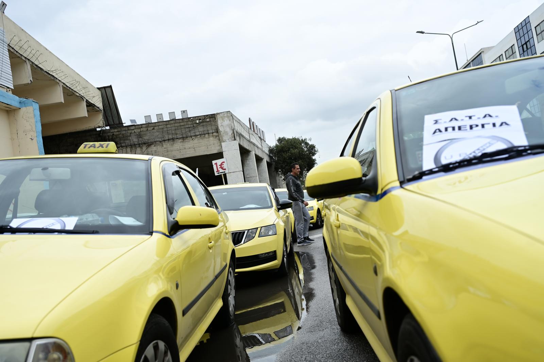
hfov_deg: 55.8
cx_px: 272
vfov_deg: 38.8
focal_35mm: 34
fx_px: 513
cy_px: 181
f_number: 4
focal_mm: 34
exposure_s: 1/1600
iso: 200
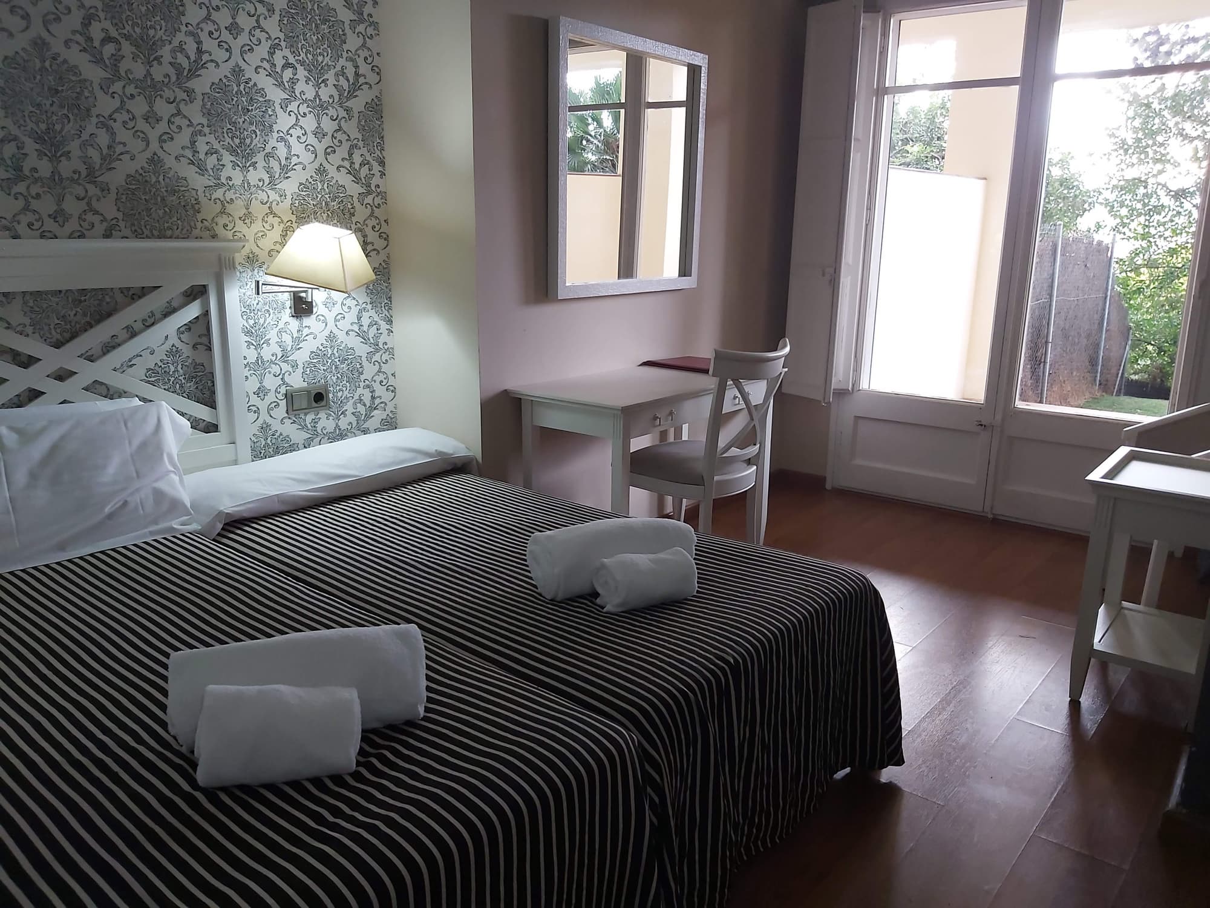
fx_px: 909
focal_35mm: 26
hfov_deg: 67.3
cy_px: 454
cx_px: 605
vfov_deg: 53.1
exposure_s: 1/50
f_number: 1.7
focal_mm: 3.92
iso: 200
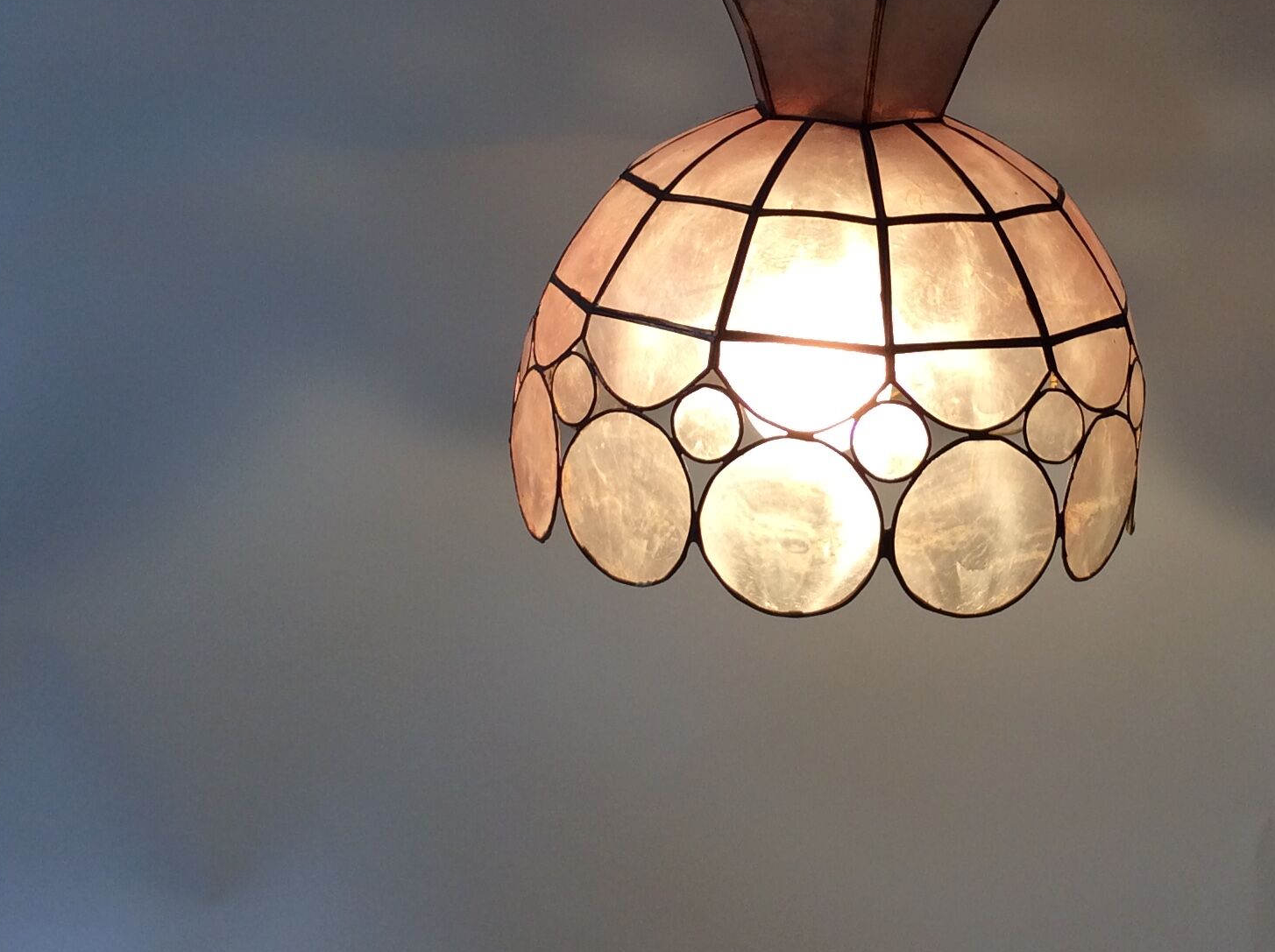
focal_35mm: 57
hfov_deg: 33.6
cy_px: 302
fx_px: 2097
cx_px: 828
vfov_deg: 25.4
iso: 32
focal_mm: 3.3
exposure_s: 1/100
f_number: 2.4
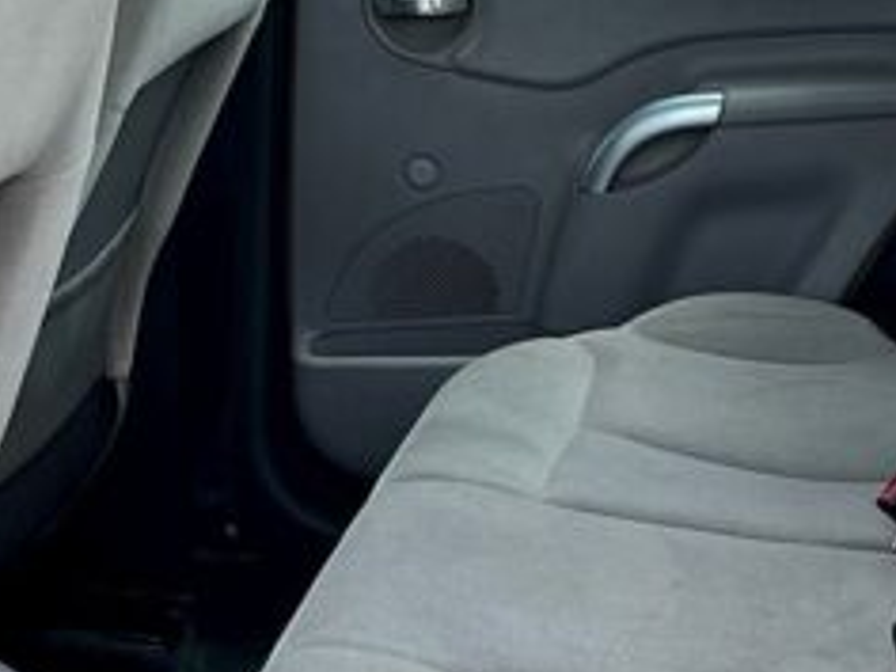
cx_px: 482
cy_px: 433
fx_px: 2278
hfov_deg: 22.2
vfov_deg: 16.8
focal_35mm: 88
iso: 50
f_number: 1.6
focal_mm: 5.1
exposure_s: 1/727
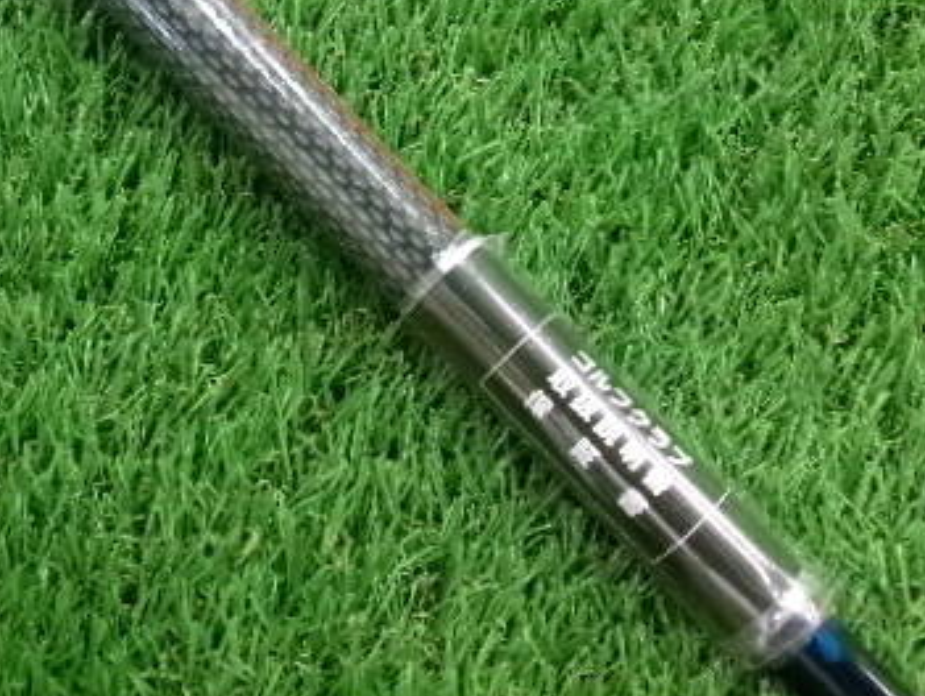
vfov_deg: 28.0
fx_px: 1364
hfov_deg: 36.9
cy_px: 134
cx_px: 277
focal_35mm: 51
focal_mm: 5.1
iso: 800
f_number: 3.9
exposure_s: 1/34
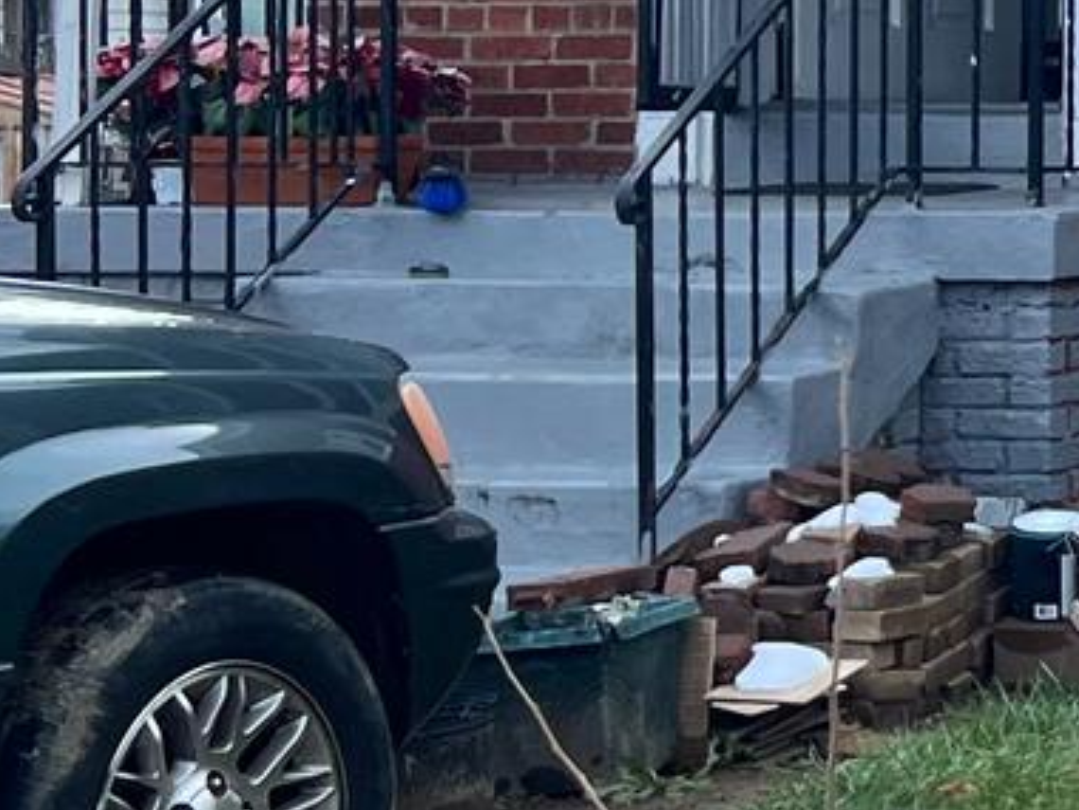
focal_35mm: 140
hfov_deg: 11.9
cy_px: 111
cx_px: 2448
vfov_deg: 10.5
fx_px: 4364
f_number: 1.5
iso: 50
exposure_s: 1/1183
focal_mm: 5.7
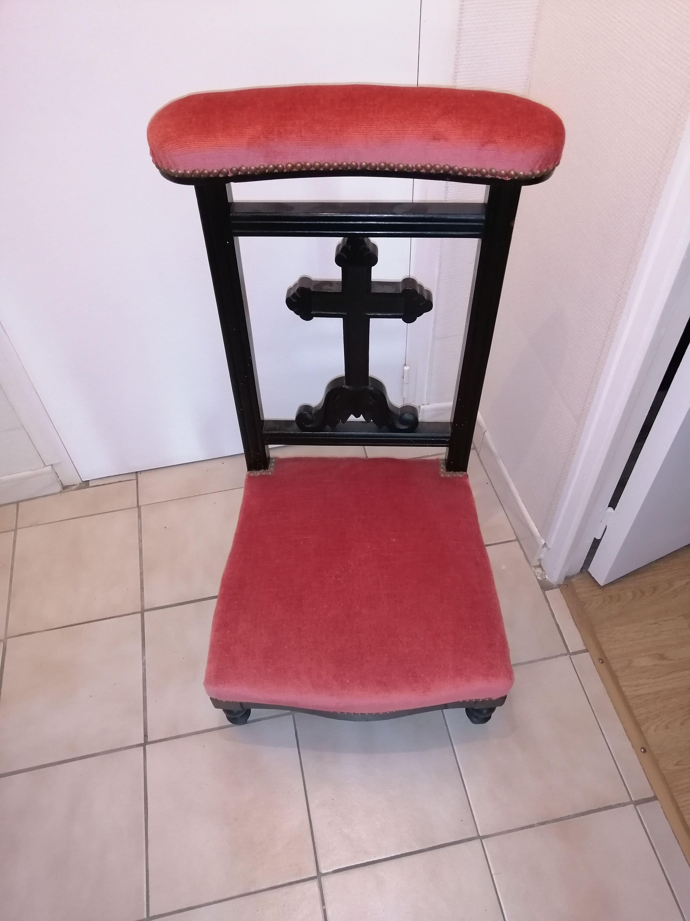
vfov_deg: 67.3
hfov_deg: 53.1
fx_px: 691
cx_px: 345
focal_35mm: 26
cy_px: 460
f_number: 1.8
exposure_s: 1/33.3
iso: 320
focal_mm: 3.96
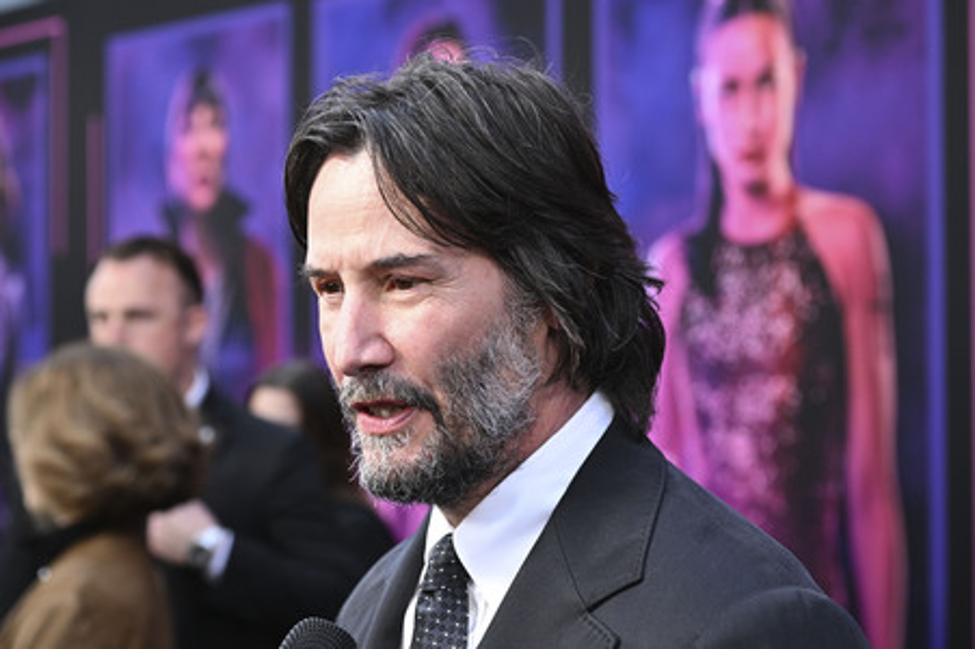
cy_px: 324
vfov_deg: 16.2
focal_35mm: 84
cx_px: 488
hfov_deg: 24.2
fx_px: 2273
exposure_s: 1/320
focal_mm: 84
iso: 1600
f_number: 5.6
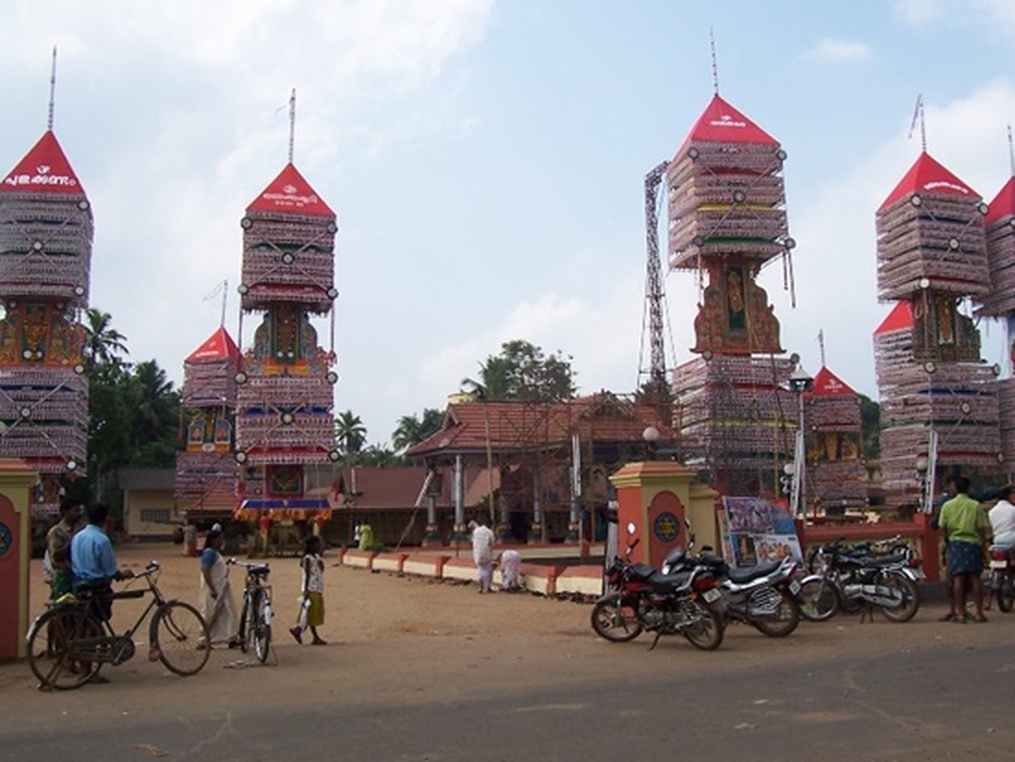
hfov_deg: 50.1
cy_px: 375
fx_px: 1086
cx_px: 505
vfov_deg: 38.7
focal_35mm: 37
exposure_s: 1/500
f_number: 5.6
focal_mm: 5.6
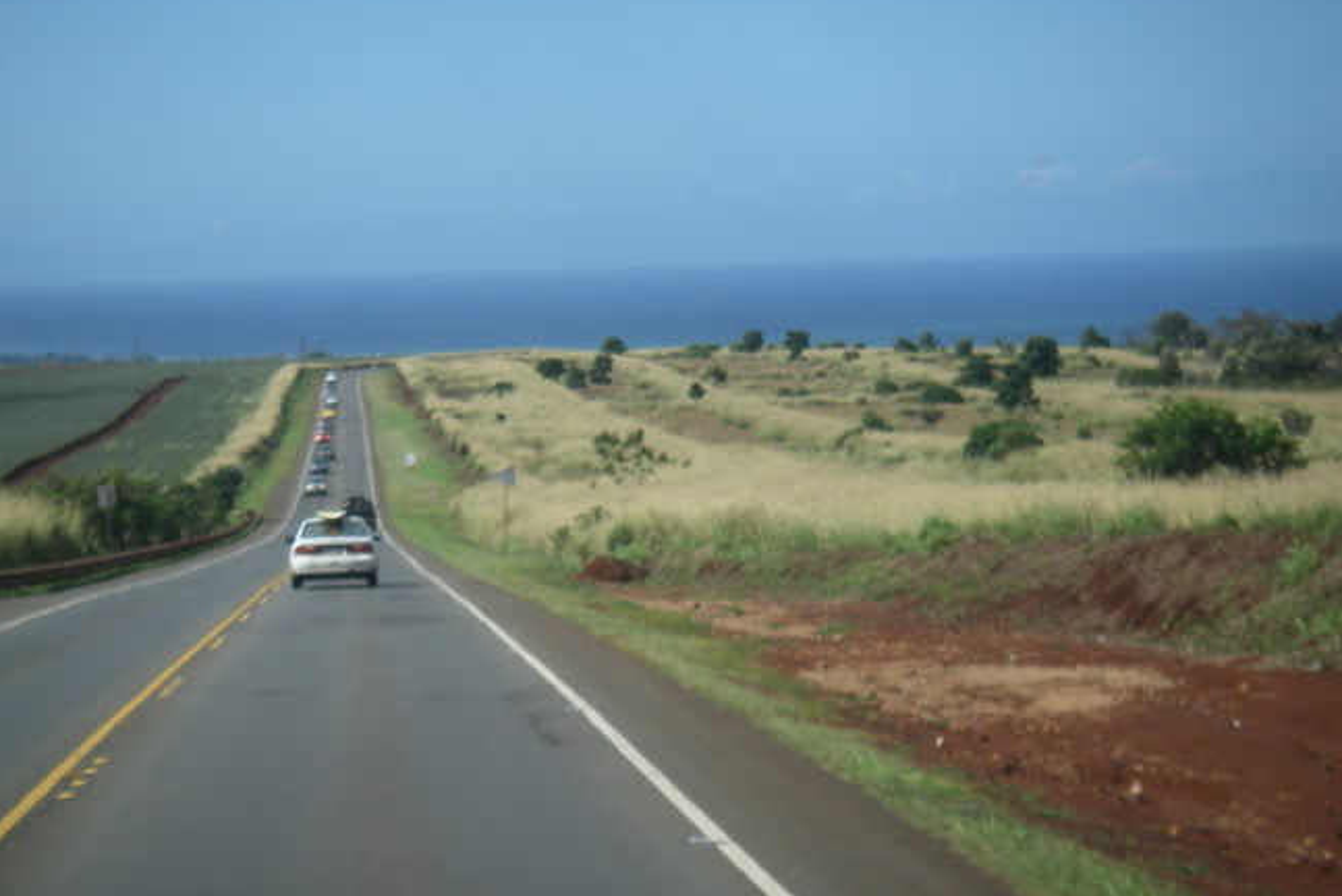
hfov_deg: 17.2
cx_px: 672
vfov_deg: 11.5
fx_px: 4438
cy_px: 393
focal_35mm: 119
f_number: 4
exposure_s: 1/800
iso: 80
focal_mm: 18.9
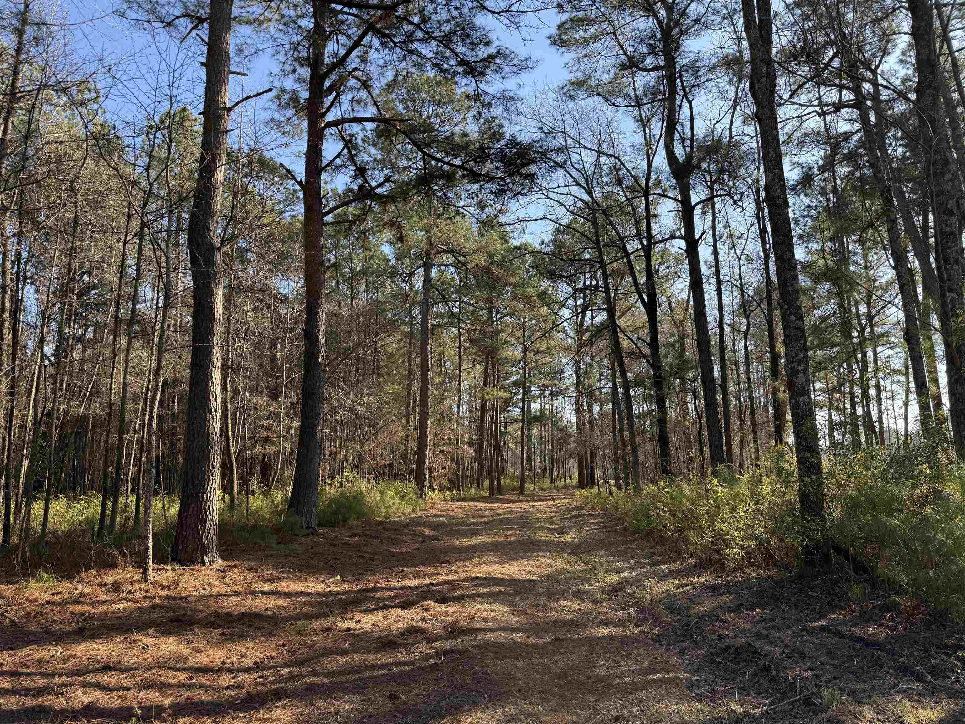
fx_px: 669
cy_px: 362
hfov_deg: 71.6
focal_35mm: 24
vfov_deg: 56.8
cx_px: 482
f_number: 1.78
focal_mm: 6.76
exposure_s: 1/1046
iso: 100
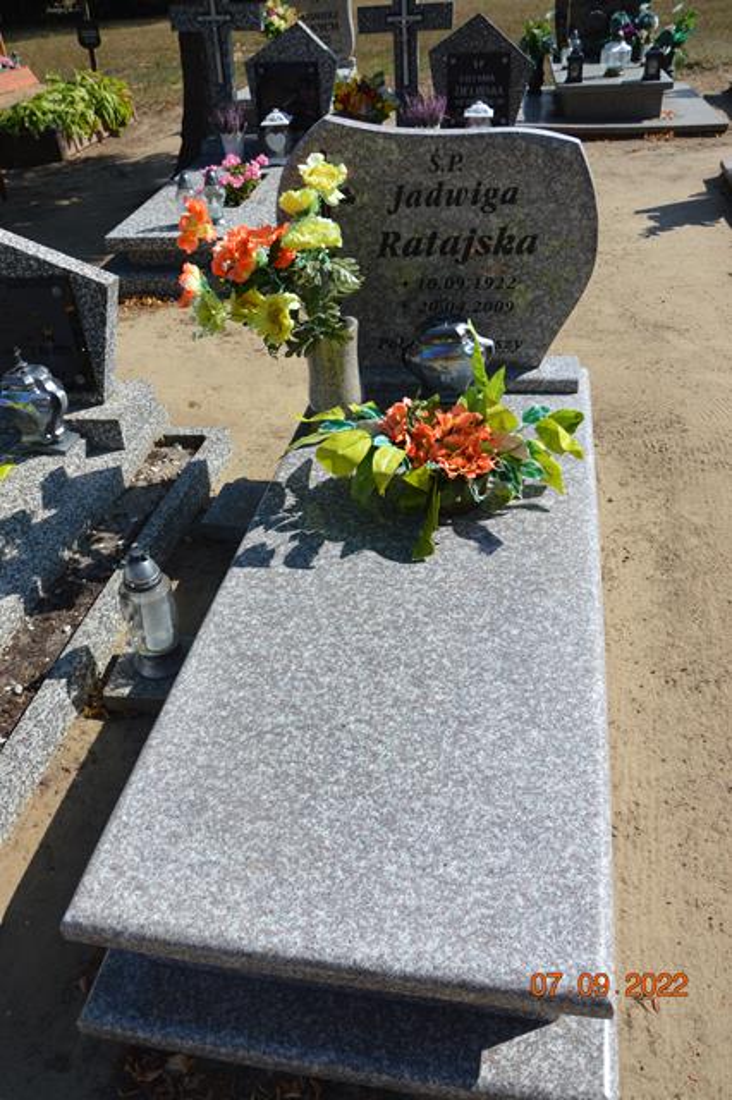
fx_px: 824
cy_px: 550
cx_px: 366
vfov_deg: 67.4
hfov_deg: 47.9
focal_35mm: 27
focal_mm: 18
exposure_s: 1/250
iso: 100
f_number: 8
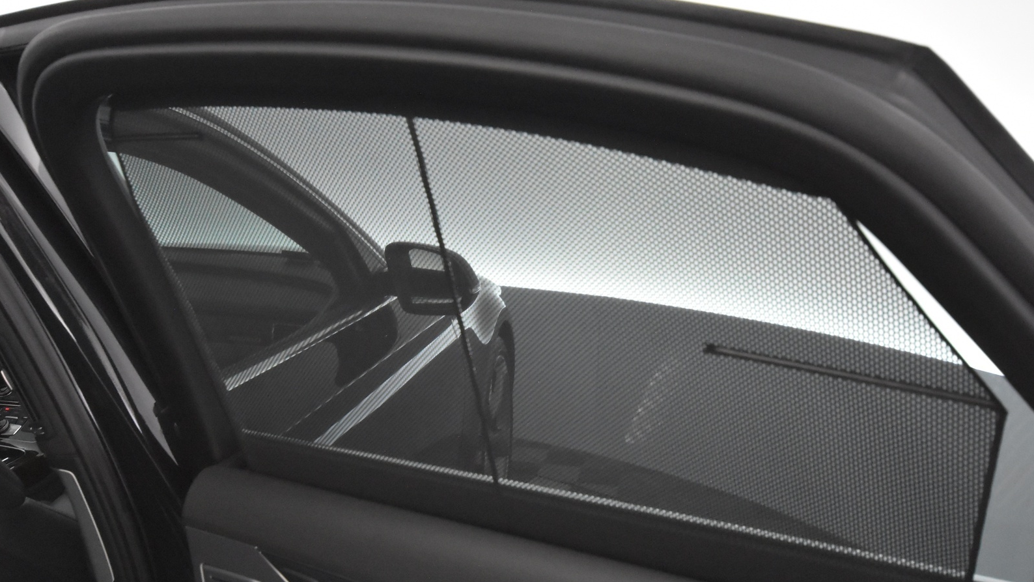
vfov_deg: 36.5
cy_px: 347
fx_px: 877
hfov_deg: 61.0
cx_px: 514
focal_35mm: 32
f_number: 5.6
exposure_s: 1/60
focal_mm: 20
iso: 6400
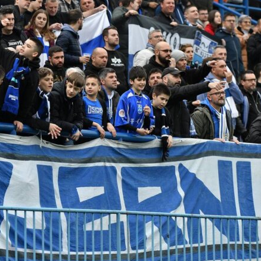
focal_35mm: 282
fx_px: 2406
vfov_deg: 6.2
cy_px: 130
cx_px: 99
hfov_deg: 6.2
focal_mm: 220
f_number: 5
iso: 2000
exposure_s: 1/1250
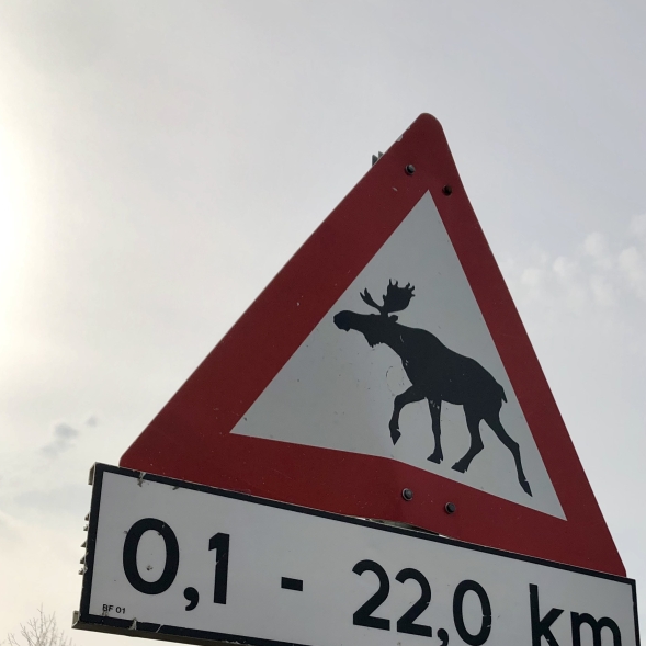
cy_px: 518
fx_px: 908
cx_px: 413
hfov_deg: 38.9
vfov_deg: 37.7
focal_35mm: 43
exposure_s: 1/4367
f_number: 1.8
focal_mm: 3.99
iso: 25
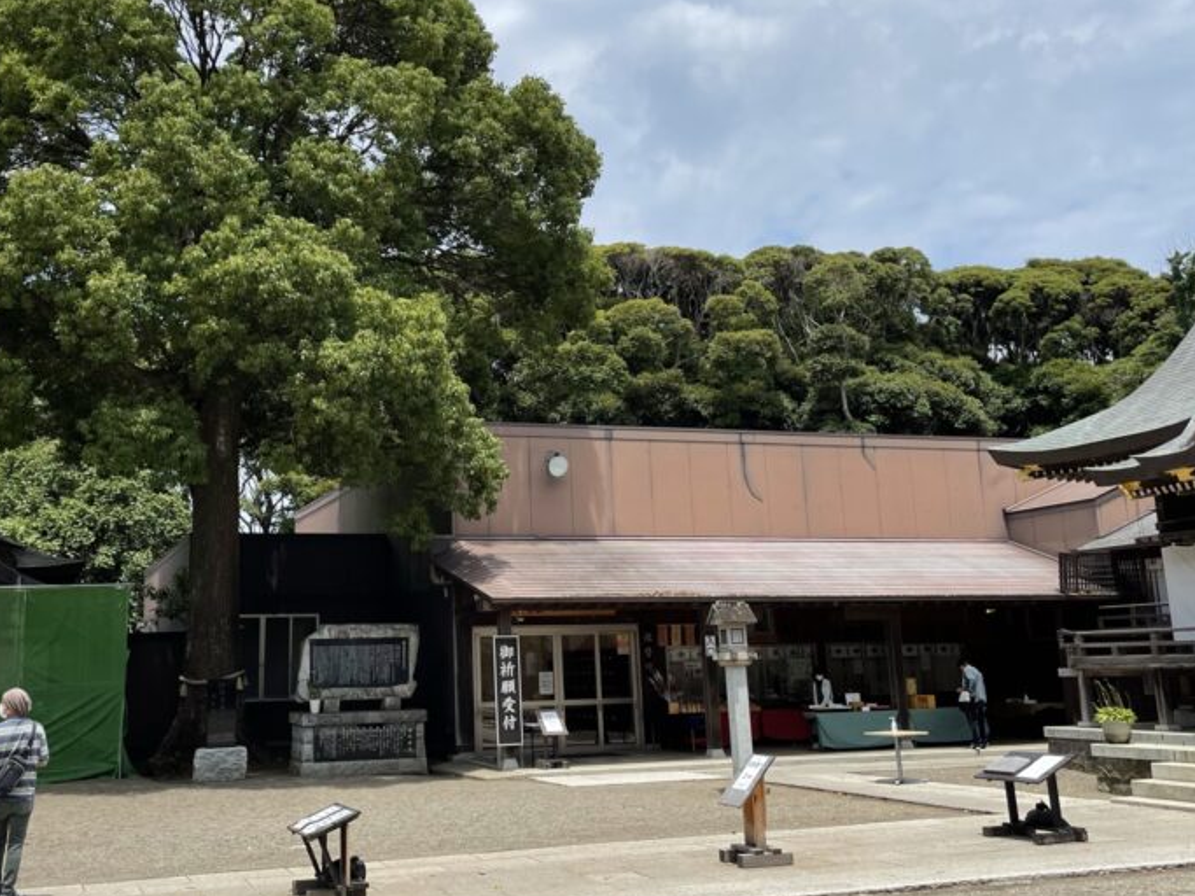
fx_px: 1346
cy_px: 387
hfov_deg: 47.6
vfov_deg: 36.7
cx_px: 483
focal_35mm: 39
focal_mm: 4.2
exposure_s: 1/5291
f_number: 1.6
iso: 32
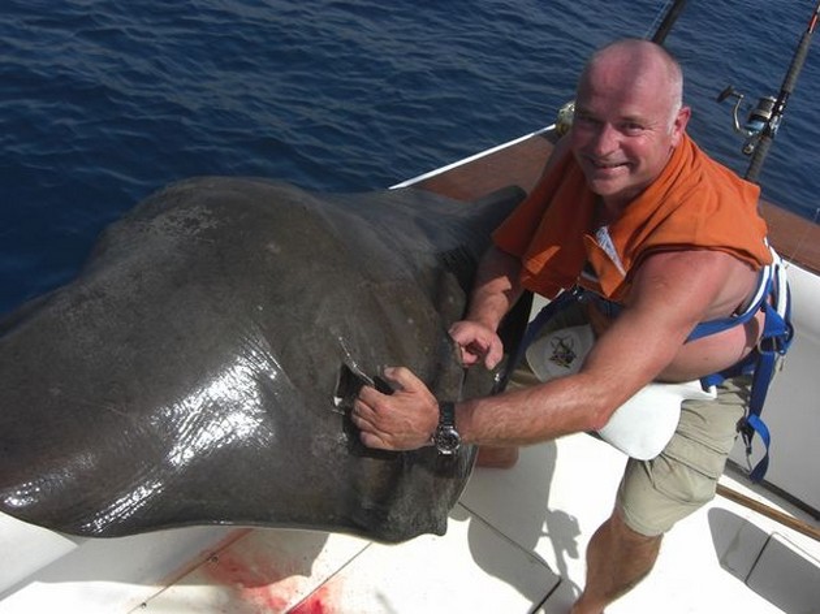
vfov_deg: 37.7
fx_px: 900
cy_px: 307
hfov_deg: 49.0
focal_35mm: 38
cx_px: 410
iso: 80
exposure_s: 1/320
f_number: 8
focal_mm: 7.9
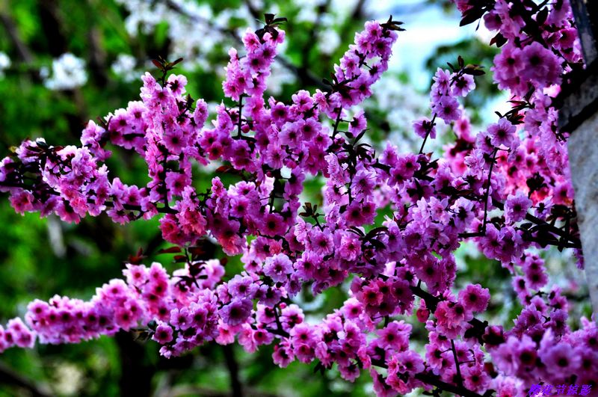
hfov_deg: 11.0
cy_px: 198
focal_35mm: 188
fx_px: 3110
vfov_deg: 7.3
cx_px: 299
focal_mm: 125
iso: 800
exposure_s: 1/200
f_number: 5.6
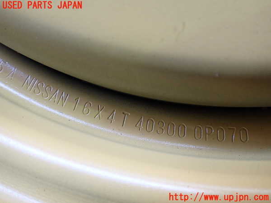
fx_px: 235
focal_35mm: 30
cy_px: 102
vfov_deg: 46.8
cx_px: 136
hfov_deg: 60.0
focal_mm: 5.4
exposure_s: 1/125
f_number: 2.3
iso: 400
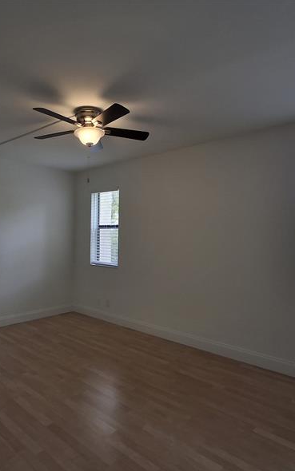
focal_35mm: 23
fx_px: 296
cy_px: 239
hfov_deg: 52.9
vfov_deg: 77.1
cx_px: 129
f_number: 2.2
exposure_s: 1/137
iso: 40
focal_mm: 1.64
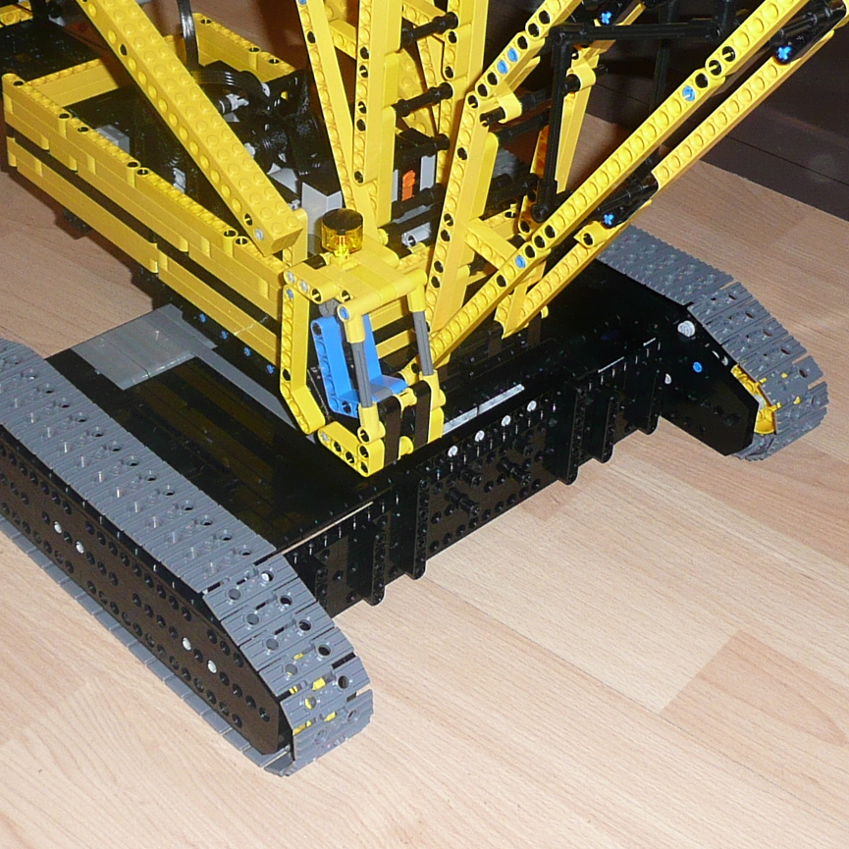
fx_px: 1859
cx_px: 360
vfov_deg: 25.6
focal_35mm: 67
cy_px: 276
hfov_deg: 25.7
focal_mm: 4.6
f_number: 3.3
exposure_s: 1/30
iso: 100
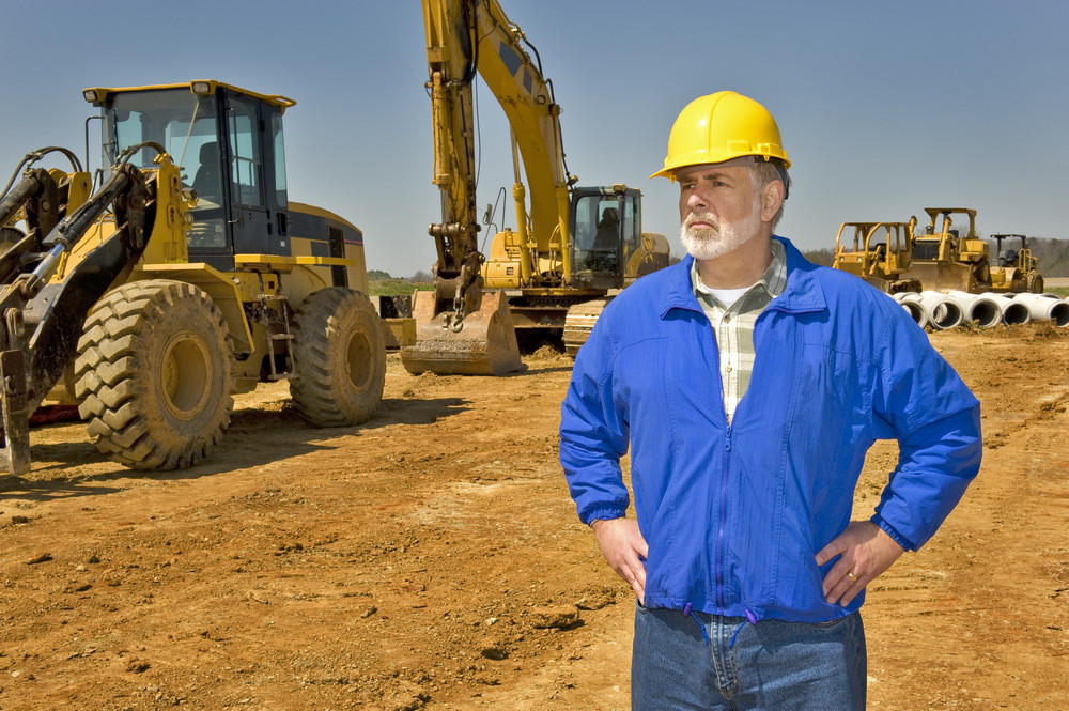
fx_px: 1305
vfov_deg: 30.5
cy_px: 356
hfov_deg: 44.5
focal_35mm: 44
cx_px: 534
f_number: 16
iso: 200
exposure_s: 1/250
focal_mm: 44
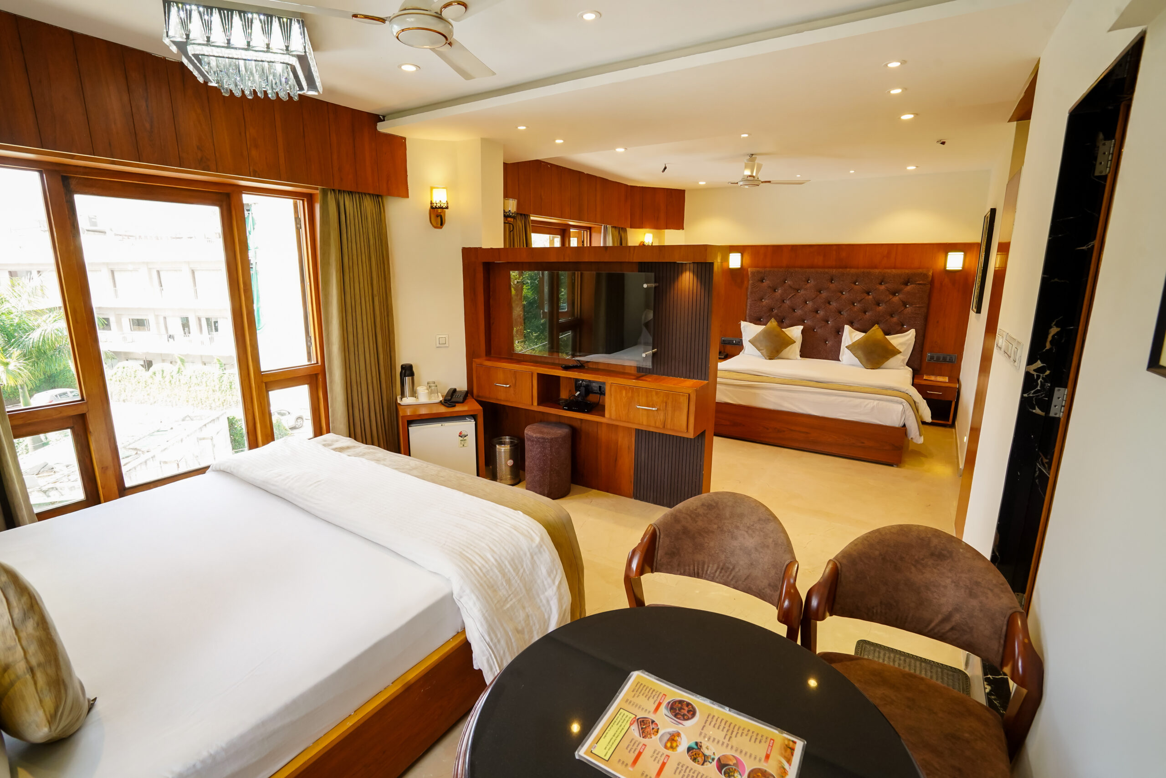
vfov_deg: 73.8
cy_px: 389
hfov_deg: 96.7
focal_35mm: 16
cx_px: 583
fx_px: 518
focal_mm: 16
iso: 1600
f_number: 9
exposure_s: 1/100
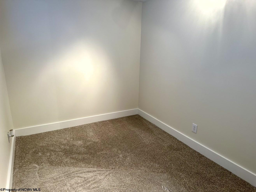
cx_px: 128
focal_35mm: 24
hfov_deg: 71.6
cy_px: 96
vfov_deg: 56.8
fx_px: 177
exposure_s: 1/60
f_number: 1.78
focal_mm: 6.86
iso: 160
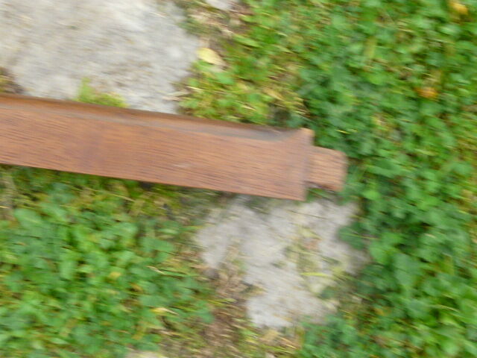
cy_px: 179
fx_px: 620
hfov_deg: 42.1
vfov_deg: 32.2
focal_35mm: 45
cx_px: 238
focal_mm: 4.6
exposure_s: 1/30
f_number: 7.1
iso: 200
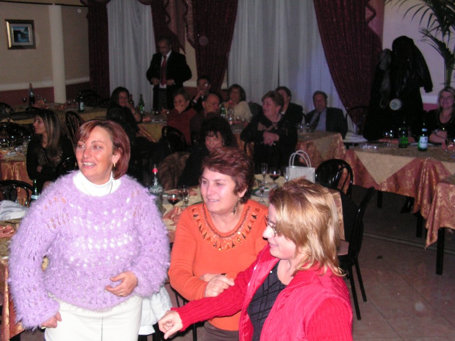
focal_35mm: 48
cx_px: 228
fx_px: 631
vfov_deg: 30.3
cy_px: 170
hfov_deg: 39.7
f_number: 3.2
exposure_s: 1/40
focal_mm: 8.1
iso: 200
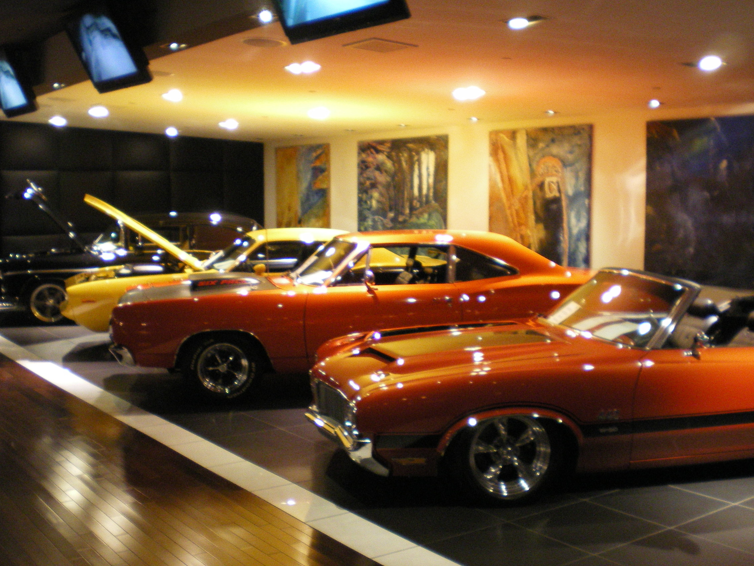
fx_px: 915
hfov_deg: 44.8
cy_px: 289
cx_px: 367
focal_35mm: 42
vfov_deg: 34.3
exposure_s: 1/15
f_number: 3.1
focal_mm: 6.3
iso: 400
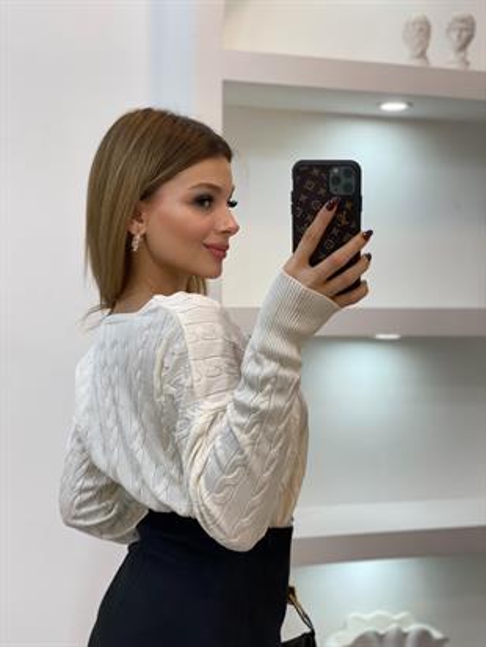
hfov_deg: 28.0
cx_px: 243
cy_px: 324
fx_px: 973
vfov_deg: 36.8
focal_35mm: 52
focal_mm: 6
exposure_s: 1/100
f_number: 2
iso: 80
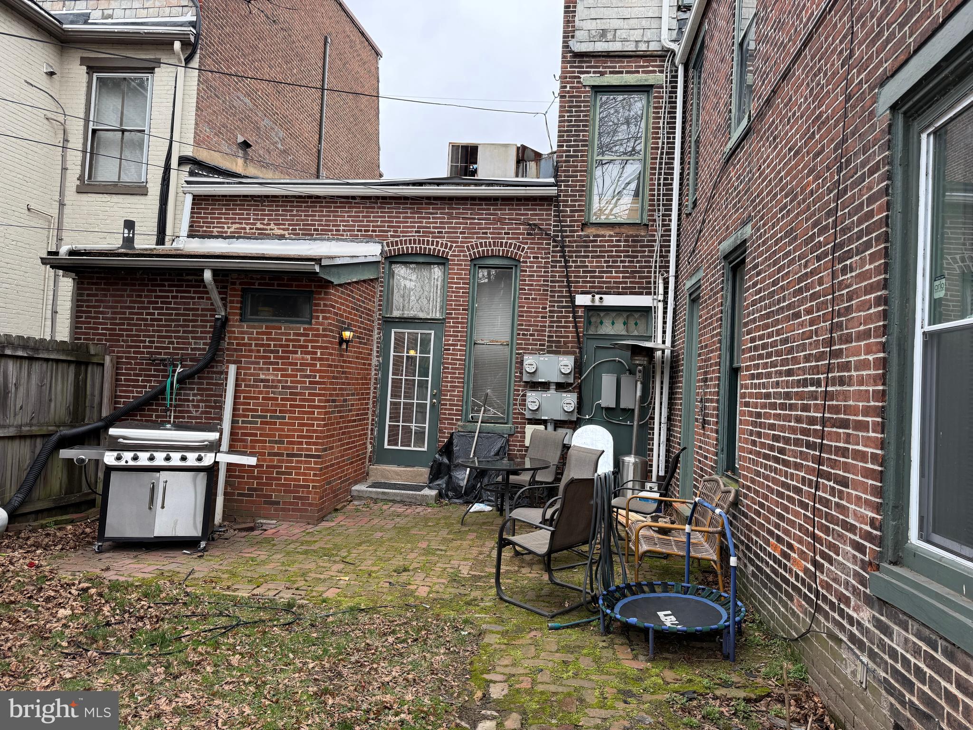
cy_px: 365
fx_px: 675
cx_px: 486
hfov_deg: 71.6
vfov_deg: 56.8
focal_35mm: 24
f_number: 1.78
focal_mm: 6.76
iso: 100
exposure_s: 1/494
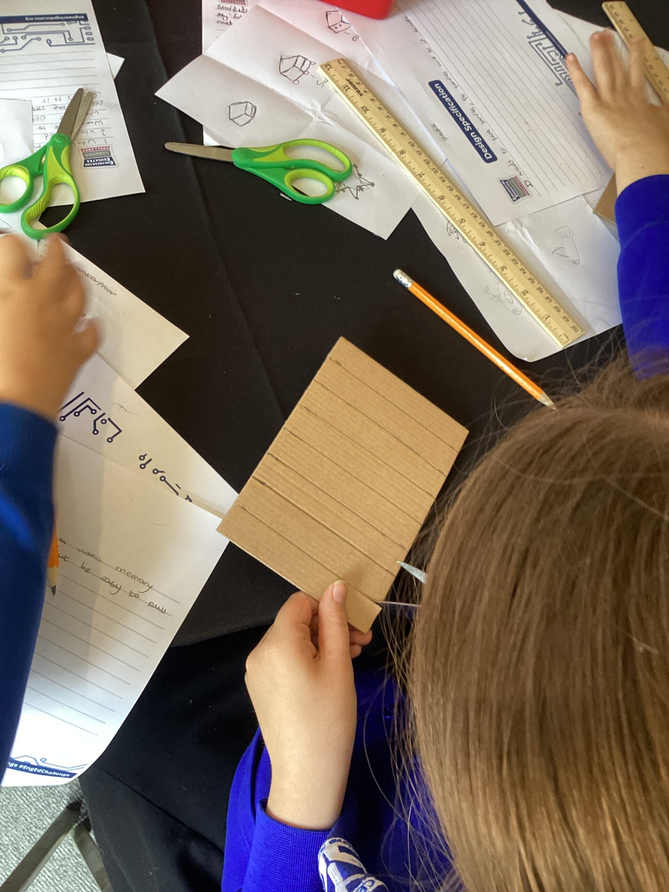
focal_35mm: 31
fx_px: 799
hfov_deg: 45.4
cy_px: 446
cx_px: 334
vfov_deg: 58.4
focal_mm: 3.3
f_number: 2.4
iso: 80
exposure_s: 1/50
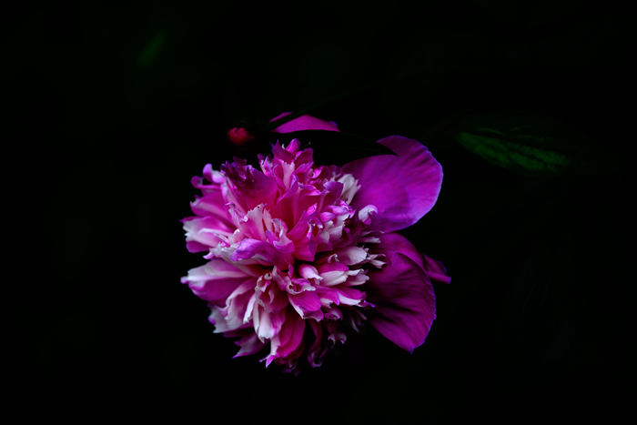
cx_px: 318
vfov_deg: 6.9
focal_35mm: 200
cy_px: 212
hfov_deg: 10.3
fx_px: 3539
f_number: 2.8
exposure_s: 1/800
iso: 200
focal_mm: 200
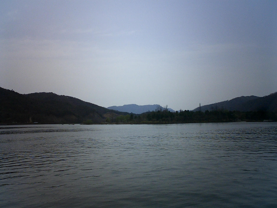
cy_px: 104
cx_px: 138
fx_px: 296
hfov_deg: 50.1
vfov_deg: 38.7
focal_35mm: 37
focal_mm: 5.6
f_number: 3.5
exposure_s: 1/4000
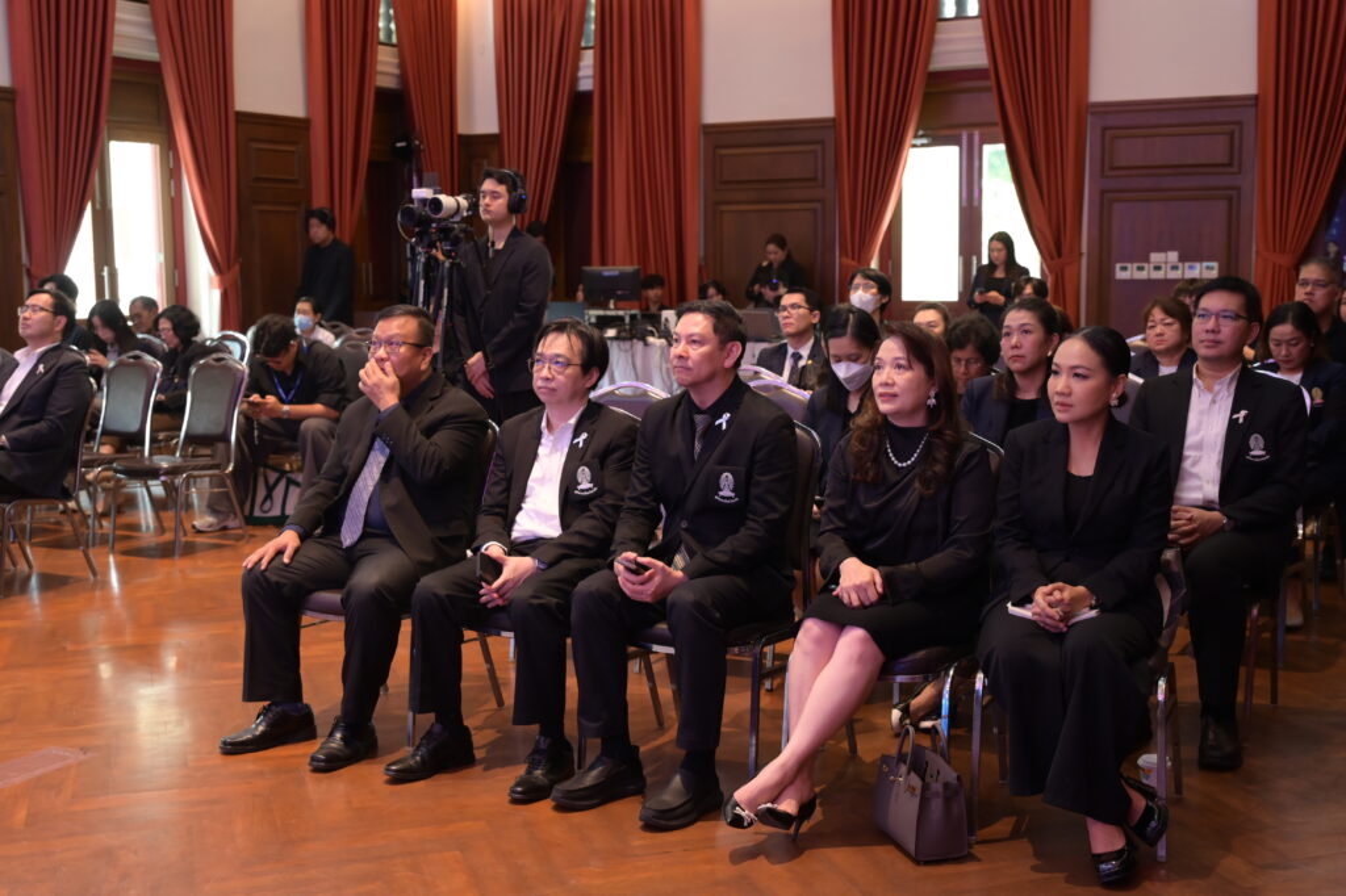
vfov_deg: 31.9
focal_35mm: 42
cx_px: 673
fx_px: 1570
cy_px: 448
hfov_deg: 46.4
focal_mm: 42
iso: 1250
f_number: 4
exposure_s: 1/60
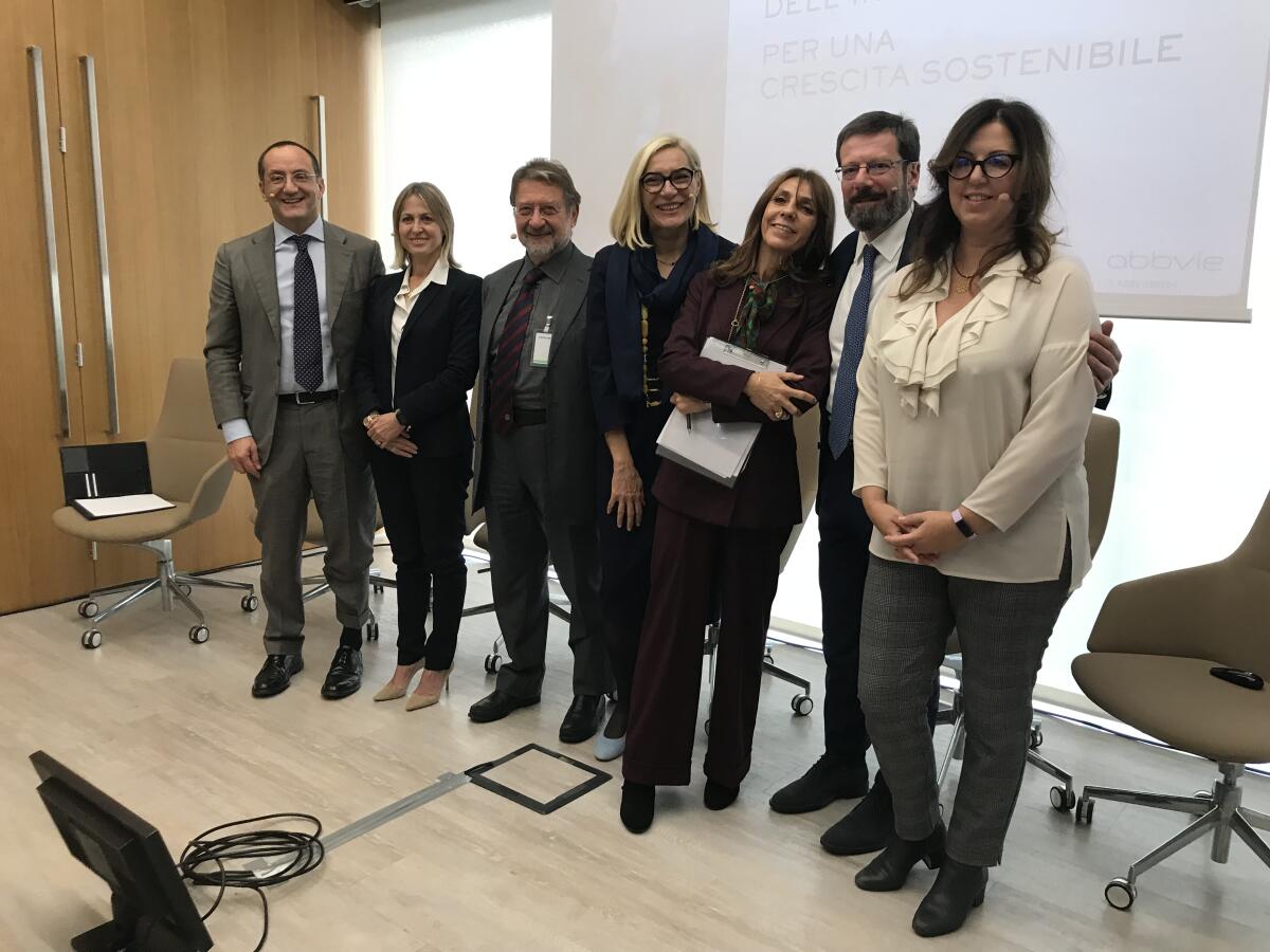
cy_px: 476
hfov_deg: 63.4
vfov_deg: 49.7
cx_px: 635
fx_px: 1027
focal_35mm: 28
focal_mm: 3.99
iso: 32
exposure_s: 1/30
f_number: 1.8
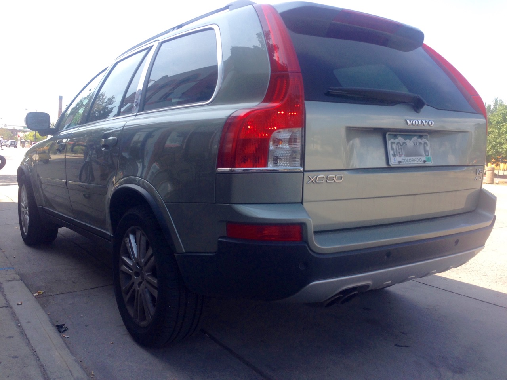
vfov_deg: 42.9
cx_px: 254
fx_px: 483
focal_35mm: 33
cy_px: 190
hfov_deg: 55.4
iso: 50
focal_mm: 4.12
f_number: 2.4
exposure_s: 1/430
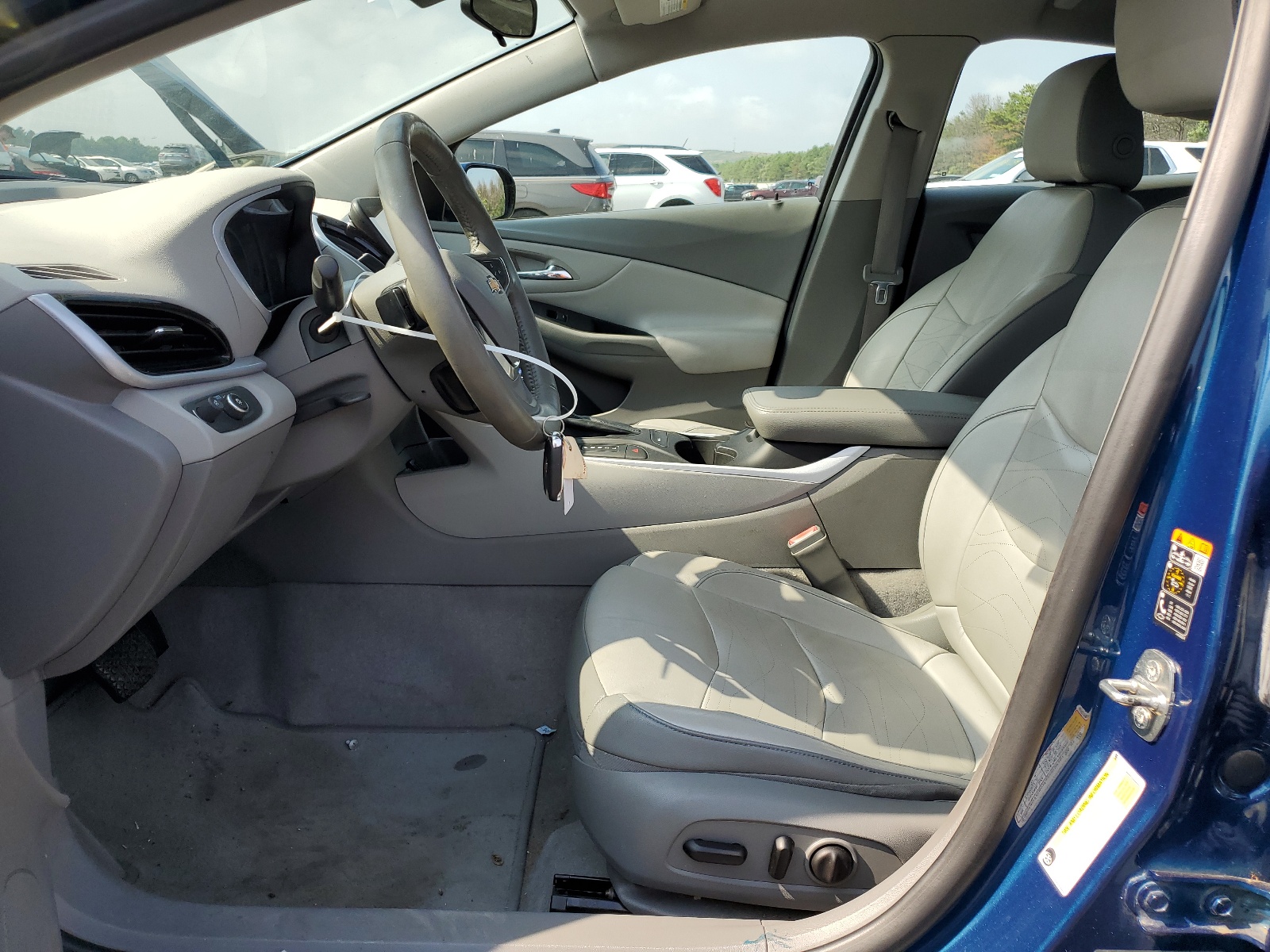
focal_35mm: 26
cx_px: 635
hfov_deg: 67.3
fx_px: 954
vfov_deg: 53.1
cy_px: 476
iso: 50
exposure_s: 1/1111
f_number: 1.5
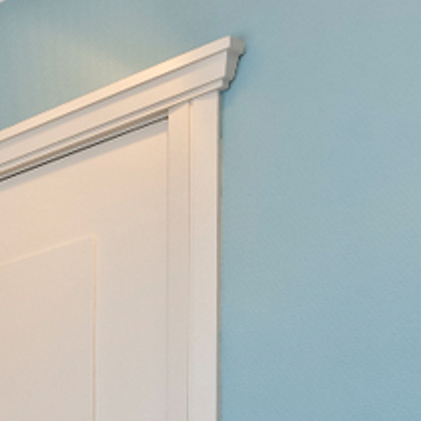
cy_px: 776
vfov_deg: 15.7
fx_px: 1280
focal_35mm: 93
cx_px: -654
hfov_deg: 13.0
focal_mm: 17
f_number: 8
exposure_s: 1/1.43
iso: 160
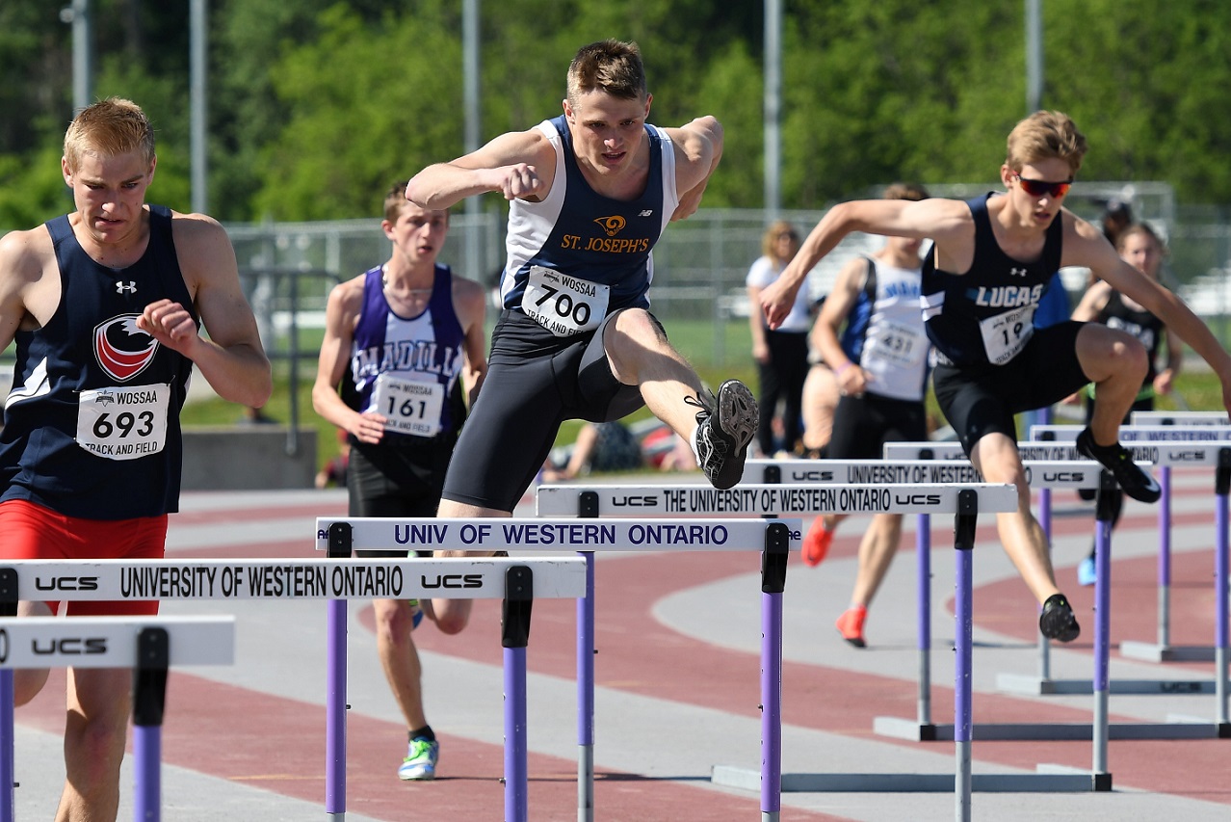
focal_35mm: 232
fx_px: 7952
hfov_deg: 8.9
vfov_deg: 5.9
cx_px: 616
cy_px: 411
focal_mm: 155
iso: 140
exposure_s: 1/1000
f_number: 5
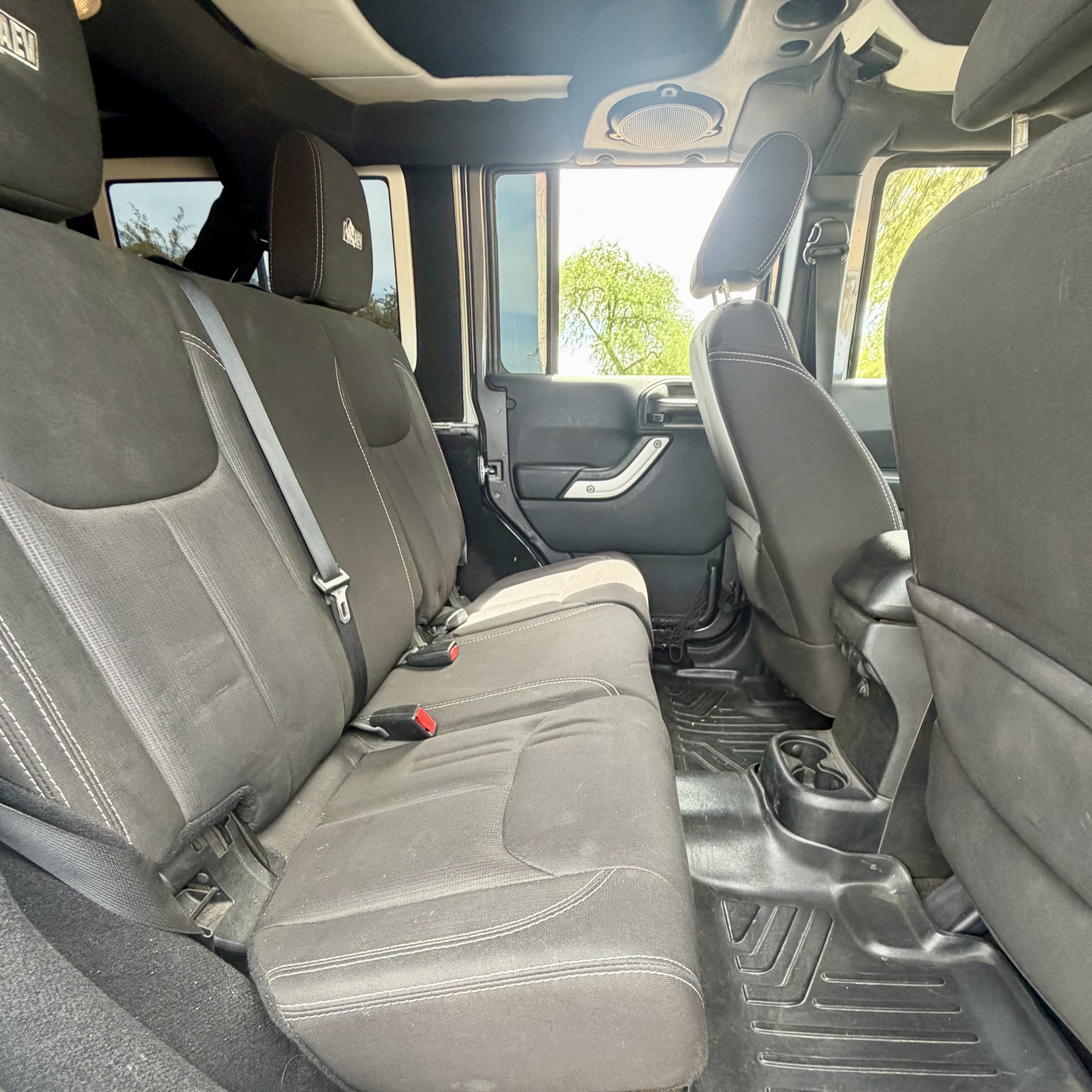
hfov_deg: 77.7
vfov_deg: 76.2
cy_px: 687
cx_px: 562
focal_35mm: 19
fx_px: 678
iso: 200
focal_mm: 2.22
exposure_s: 1/121
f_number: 2.2
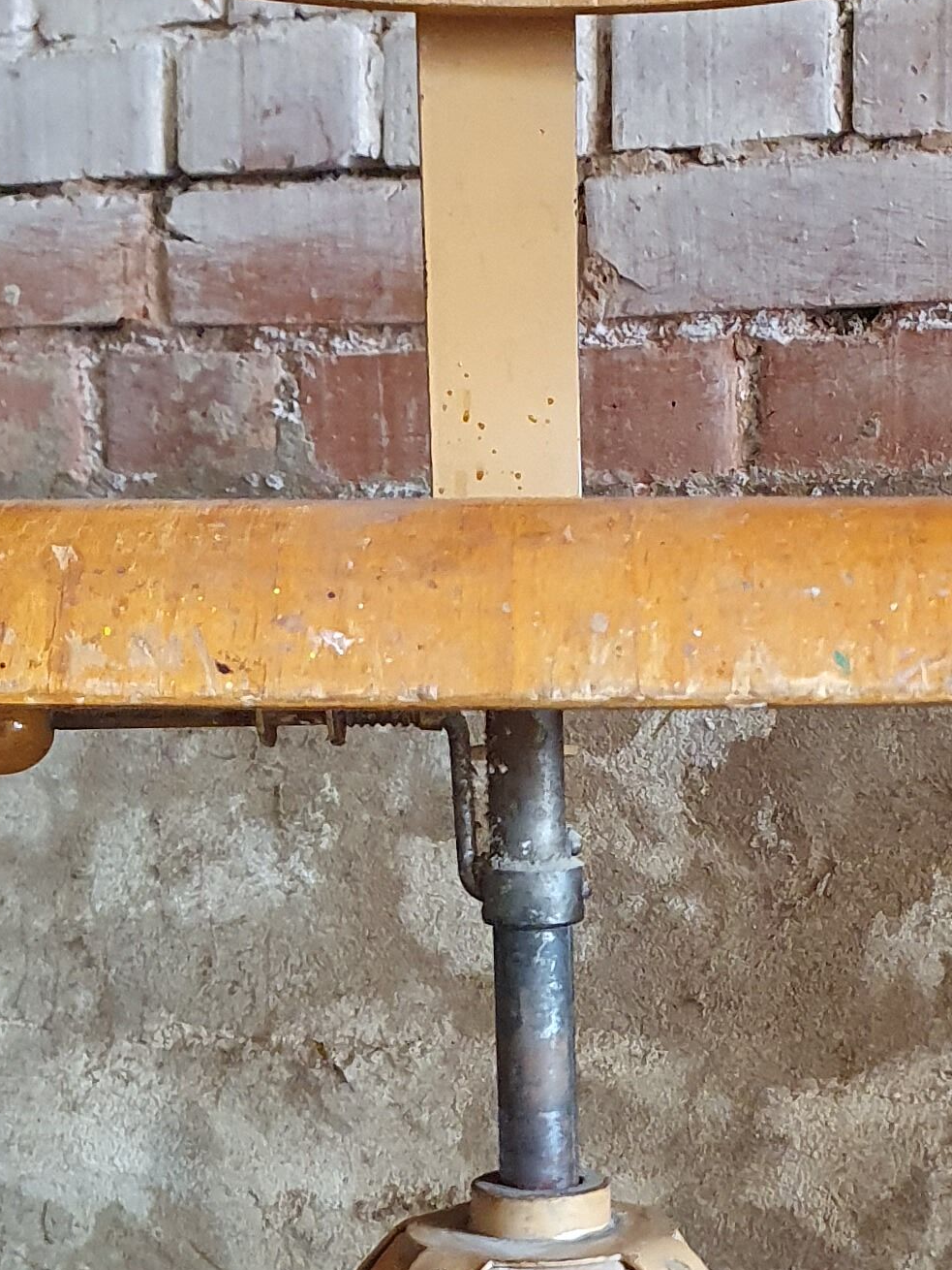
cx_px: 712
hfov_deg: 18.3
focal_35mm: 80
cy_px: 1012
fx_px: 2933
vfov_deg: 24.0
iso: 400
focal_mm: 4.32
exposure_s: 1/50
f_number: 1.5
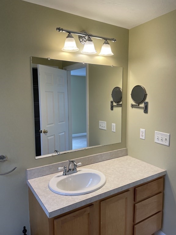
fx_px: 176
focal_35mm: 26
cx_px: 88
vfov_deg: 67.3
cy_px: 118
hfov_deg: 53.1
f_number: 1.6
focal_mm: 4.2
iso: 50
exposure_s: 1/120
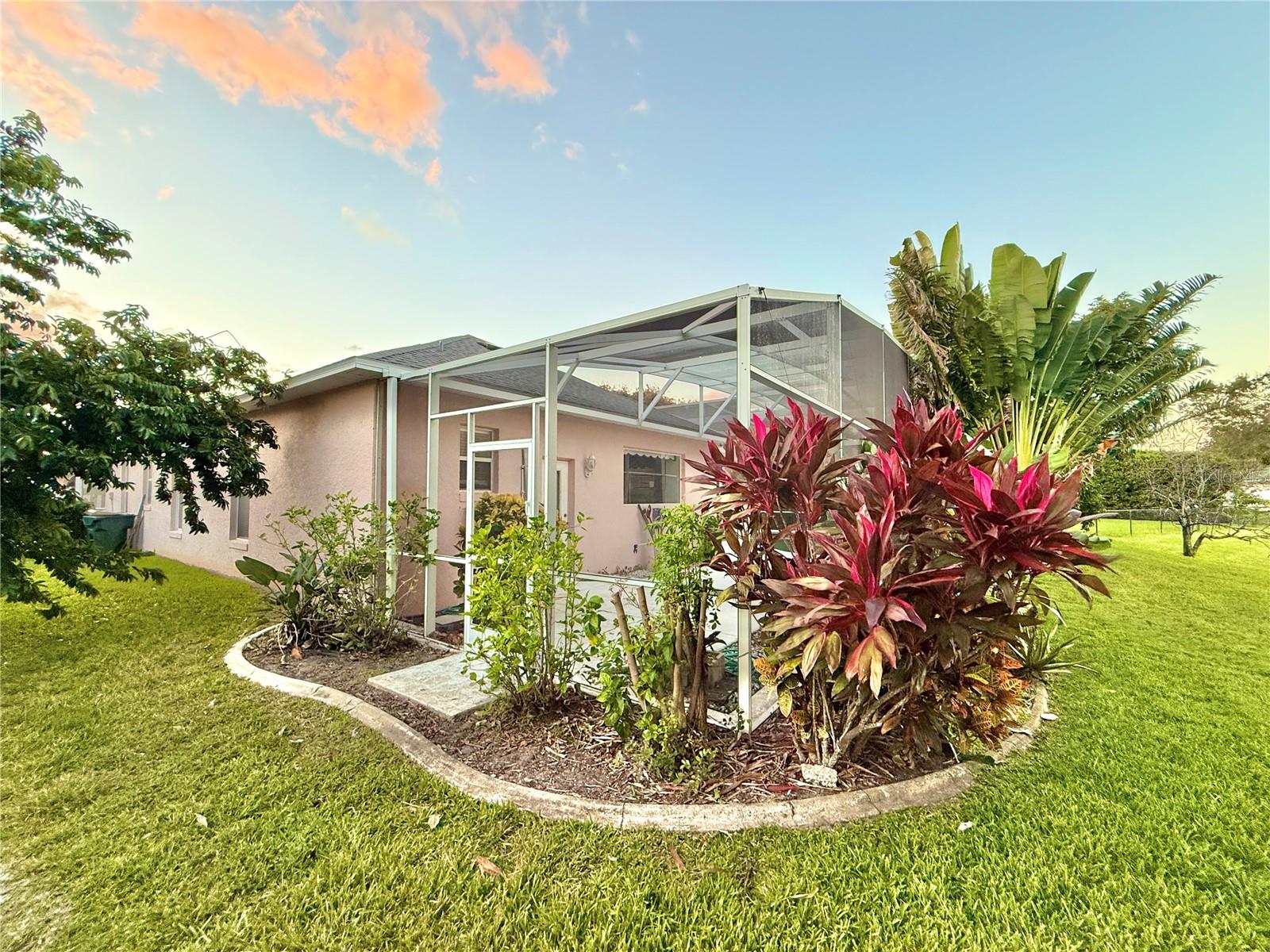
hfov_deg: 102.1
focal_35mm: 14
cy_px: 476
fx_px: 514
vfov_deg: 85.7
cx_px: 635
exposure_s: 1/99
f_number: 2.2
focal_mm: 2.22
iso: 200
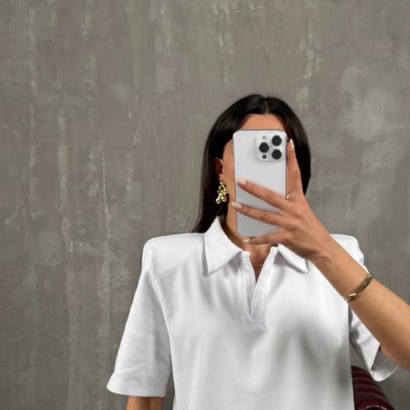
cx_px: 264
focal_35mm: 39
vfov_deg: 42.2
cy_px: 277
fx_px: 523
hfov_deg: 42.4
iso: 64
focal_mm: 6.76
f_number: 1.78
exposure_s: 1/121
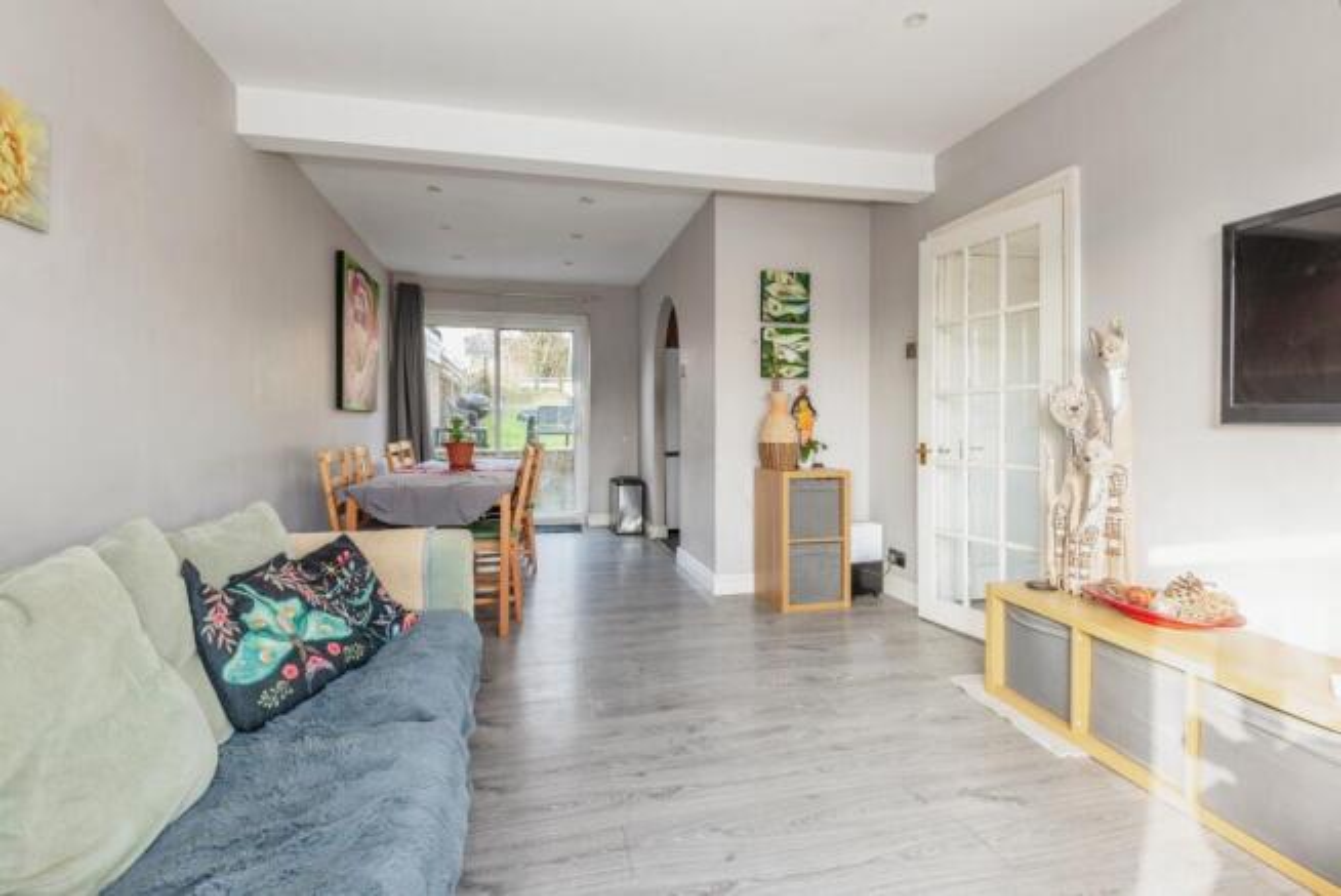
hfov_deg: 96.7
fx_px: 596
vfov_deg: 73.8
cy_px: 448
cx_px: 670
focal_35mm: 16
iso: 200
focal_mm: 16
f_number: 8
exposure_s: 1/8
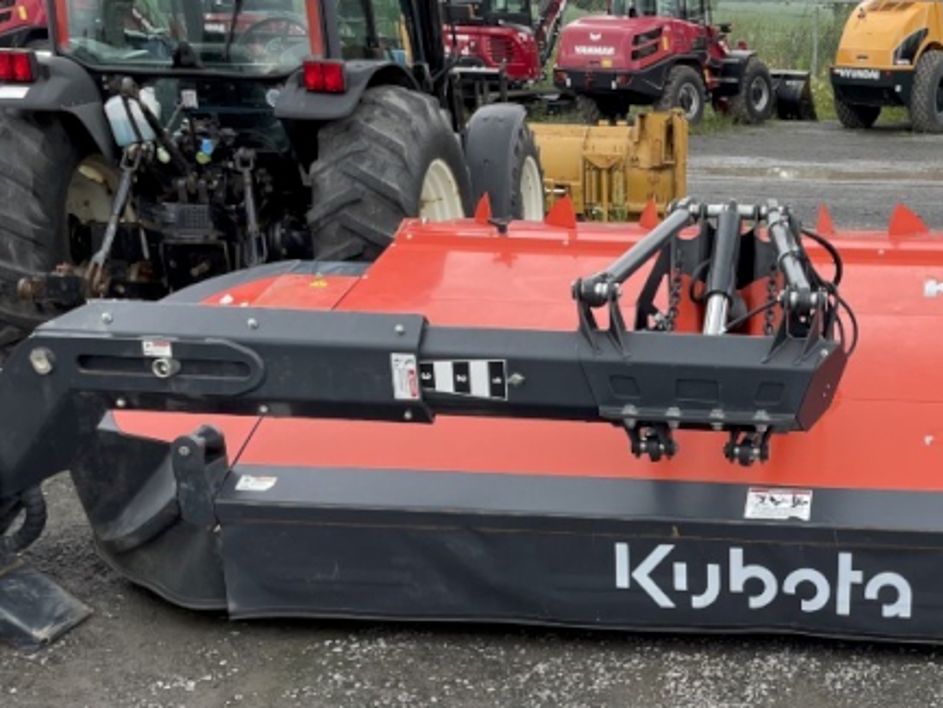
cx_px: 810
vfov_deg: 29.7
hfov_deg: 37.6
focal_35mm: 48
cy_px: 540
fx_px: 1308
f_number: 1.6
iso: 32
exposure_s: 1/567
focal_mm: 4.2
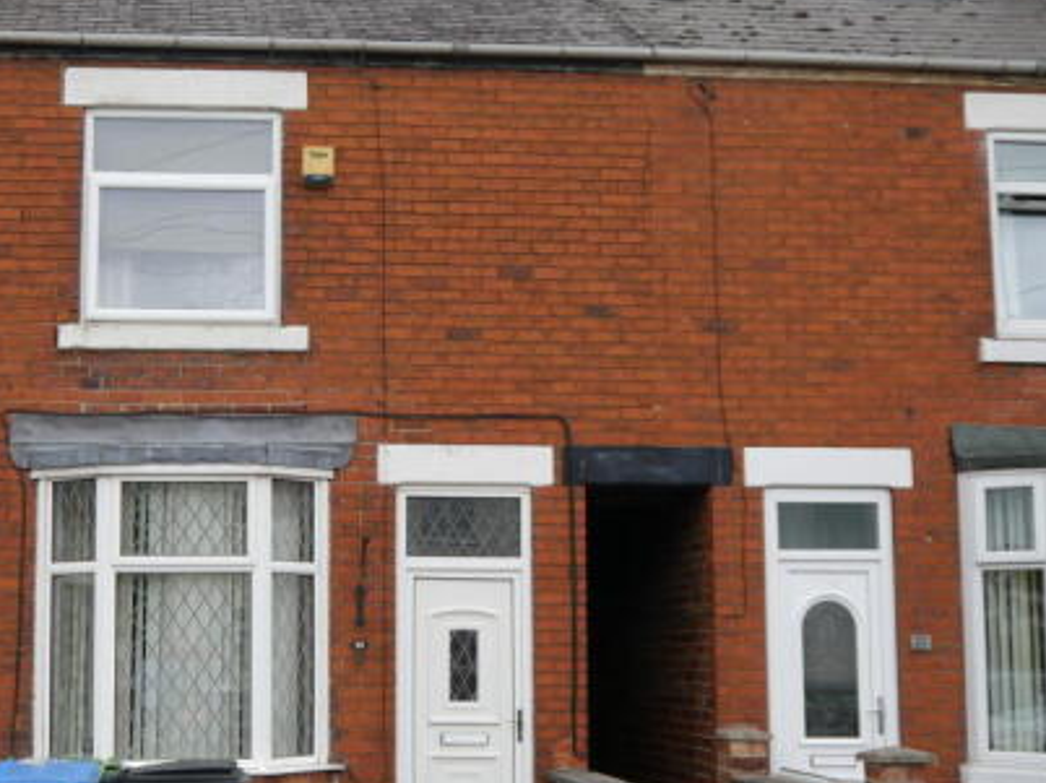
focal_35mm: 58
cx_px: 316
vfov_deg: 25.2
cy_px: 405
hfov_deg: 32.9
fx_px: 1752
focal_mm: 20
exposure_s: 1/100
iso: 160
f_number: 4.5
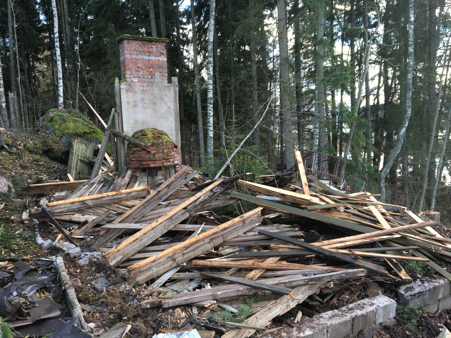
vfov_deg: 48.2
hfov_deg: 61.7
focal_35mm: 29
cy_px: 169
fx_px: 378
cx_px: 226
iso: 32
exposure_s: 1/50
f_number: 2.2
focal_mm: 4.15
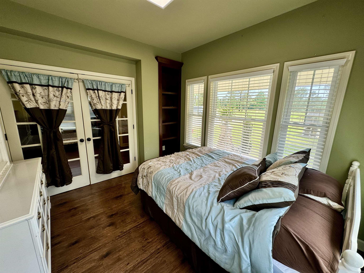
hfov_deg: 102.1
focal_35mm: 14
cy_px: 136
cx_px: 182
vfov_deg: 85.7
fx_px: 147
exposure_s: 1/99
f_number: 2.2
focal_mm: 2.22
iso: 40
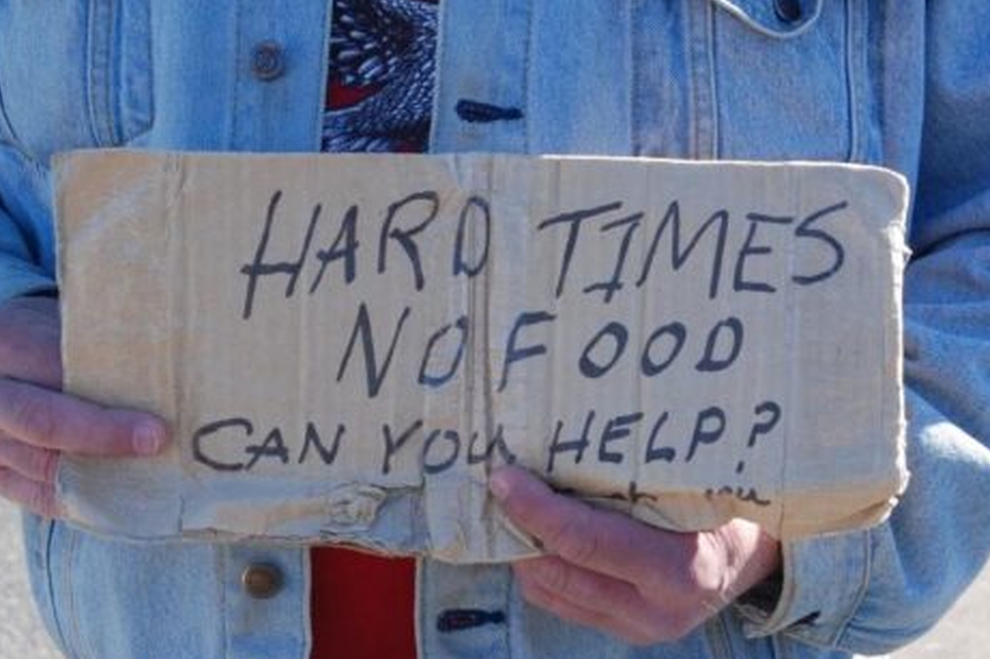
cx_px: 449
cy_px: 395
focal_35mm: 82
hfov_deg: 24.8
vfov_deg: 16.6
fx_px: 2254
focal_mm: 42
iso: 400
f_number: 9
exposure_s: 1/320
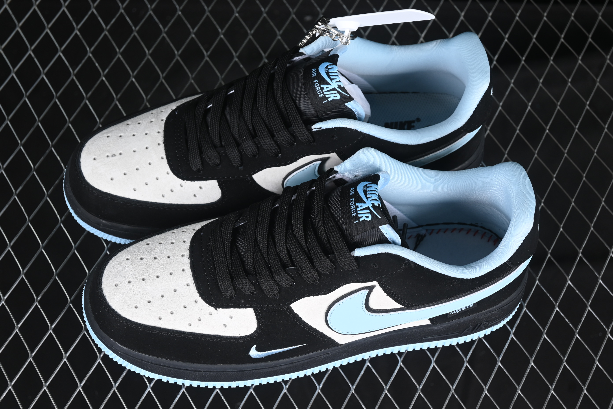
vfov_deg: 18.2
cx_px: 306
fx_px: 1277
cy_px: 204
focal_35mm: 75
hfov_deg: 27.0
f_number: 6.3
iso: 160
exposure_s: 1/50
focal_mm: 50
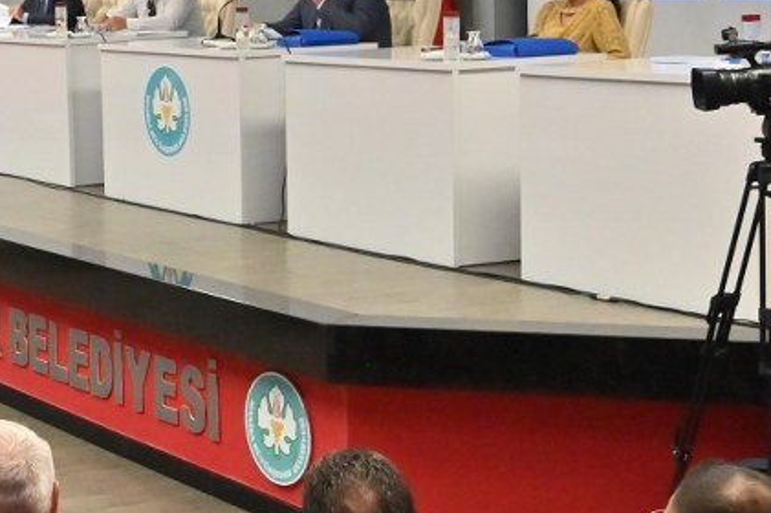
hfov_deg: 19.7
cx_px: -377
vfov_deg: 15.1
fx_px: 1926
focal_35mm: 90
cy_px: 117
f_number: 7.1
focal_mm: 24
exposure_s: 1/200
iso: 4000
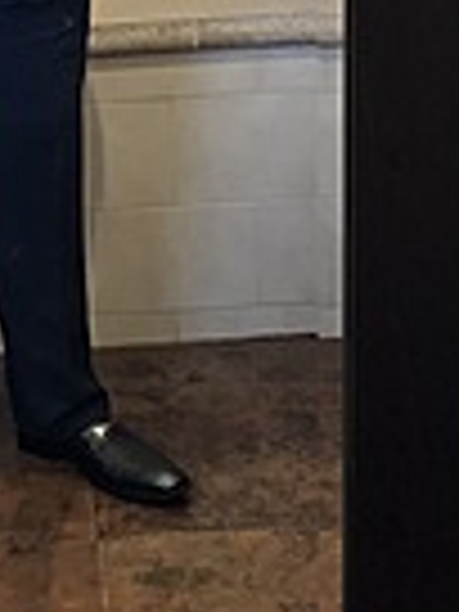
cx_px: 36
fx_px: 1750
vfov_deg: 19.6
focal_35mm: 99
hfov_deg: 14.8
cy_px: 99
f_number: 1.8
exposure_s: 1/10
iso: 100
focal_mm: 3.99
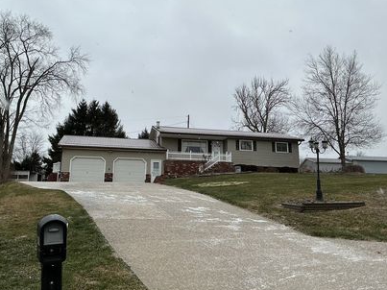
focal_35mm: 36
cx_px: 206
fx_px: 402
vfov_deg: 39.6
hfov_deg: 51.3
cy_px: 127
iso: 25
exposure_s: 1/303
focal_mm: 3
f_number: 1.8
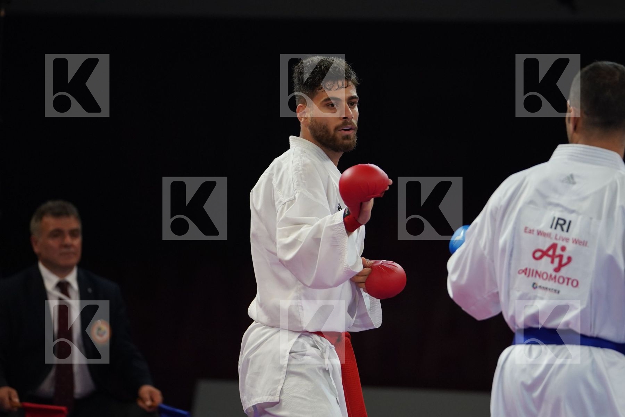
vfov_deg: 4.9
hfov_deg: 7.3
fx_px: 4913
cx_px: 312
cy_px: 208
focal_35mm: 283
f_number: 2.8
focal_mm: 189
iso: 1600
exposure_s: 1/1000
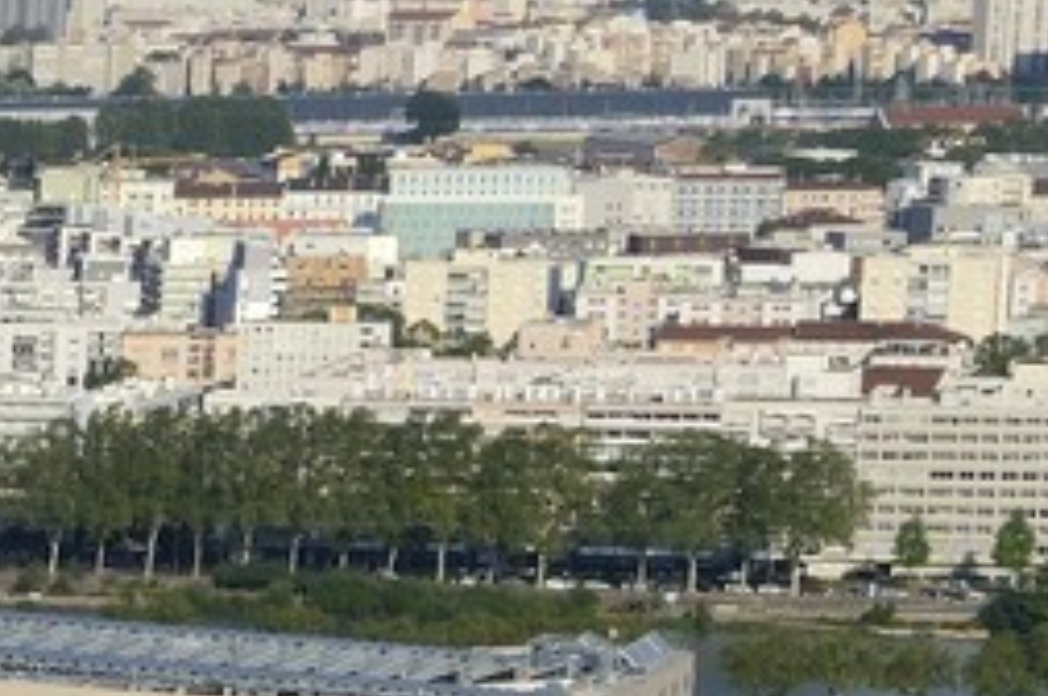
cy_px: 1137
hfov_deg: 6.6
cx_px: -2063
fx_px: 8286
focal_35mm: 285
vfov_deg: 4.8
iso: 200
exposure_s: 1/320
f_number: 13
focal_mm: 45
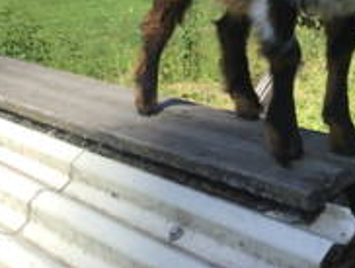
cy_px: -23
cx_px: 320
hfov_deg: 27.5
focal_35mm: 68
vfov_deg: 20.7
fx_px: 698
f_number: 2.4
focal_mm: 3.3
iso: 25
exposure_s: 1/994
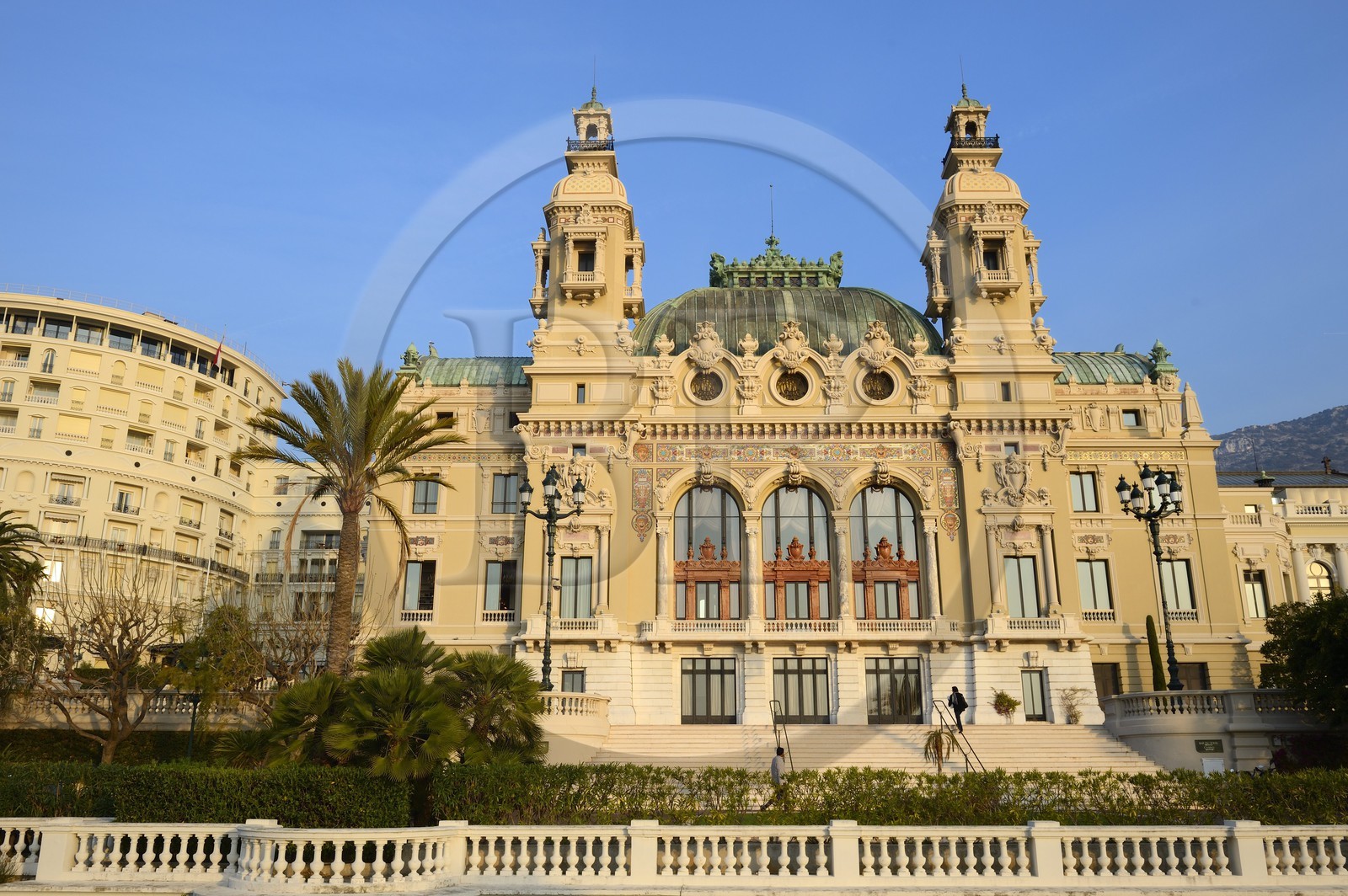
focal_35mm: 31
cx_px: 674
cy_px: 448
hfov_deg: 60.3
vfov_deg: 42.3
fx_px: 1160
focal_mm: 31
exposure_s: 1/200
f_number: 9
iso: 200
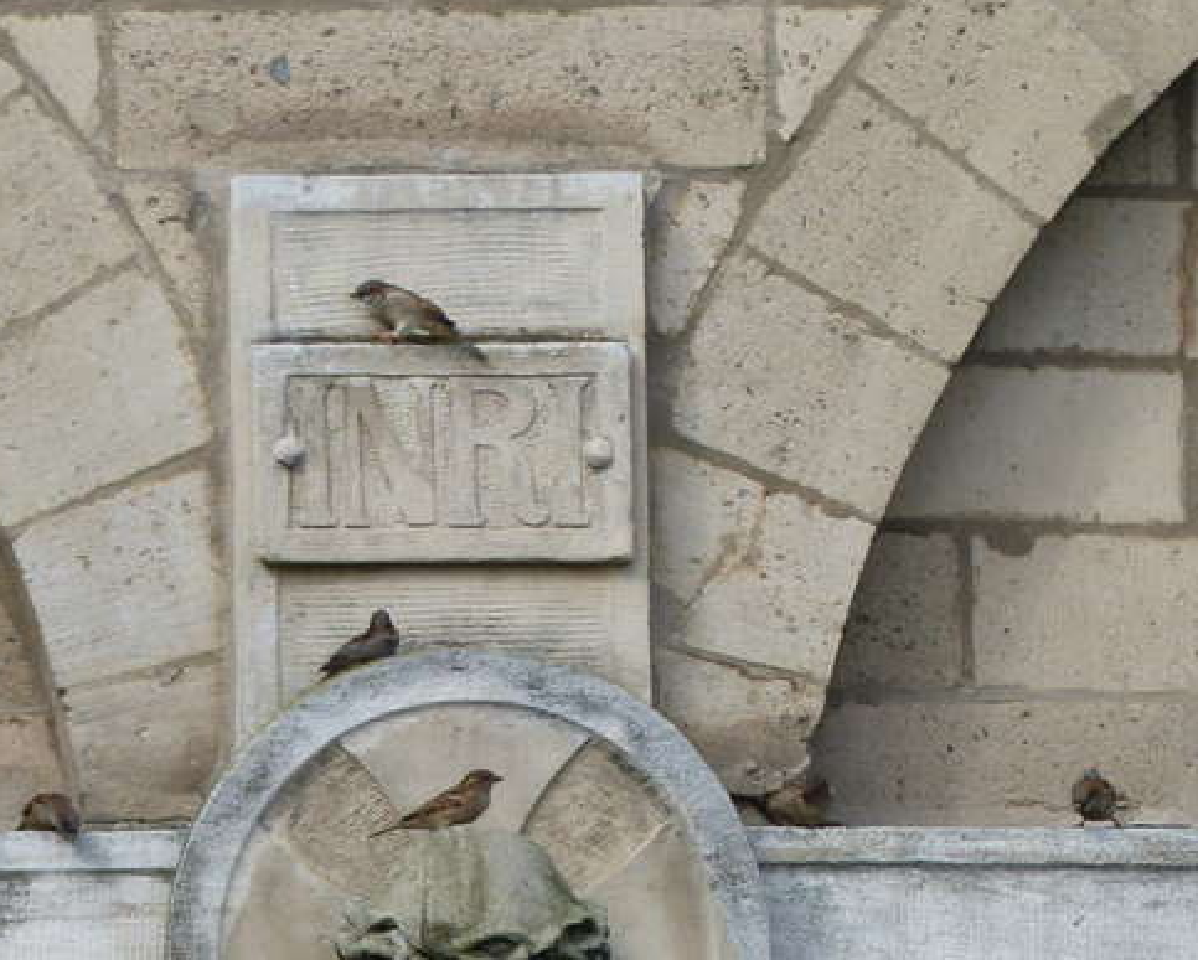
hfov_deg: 1.6
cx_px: 489
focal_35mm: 1191
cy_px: 744
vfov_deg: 1.3
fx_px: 42254
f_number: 4
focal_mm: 103.7
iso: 100
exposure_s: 1/500
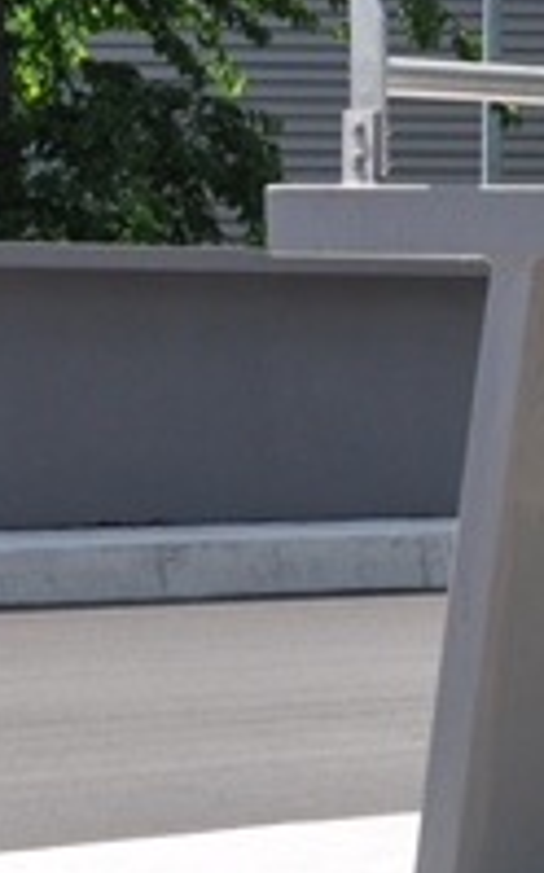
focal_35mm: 178
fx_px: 4232
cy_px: 759
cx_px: 2005
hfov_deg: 6.3
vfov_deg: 11.7
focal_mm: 18
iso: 200
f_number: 11
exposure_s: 1/200
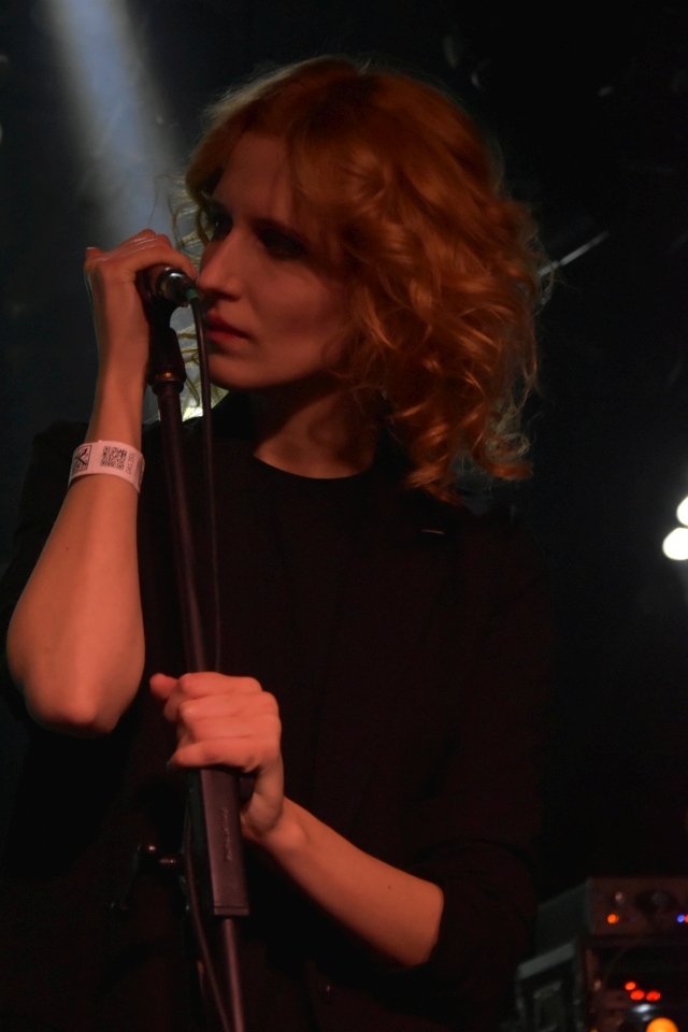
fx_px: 2666
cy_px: 516
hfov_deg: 14.7
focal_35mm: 93
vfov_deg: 21.9
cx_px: 344
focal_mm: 62
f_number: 5.3
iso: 4000
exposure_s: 1/50
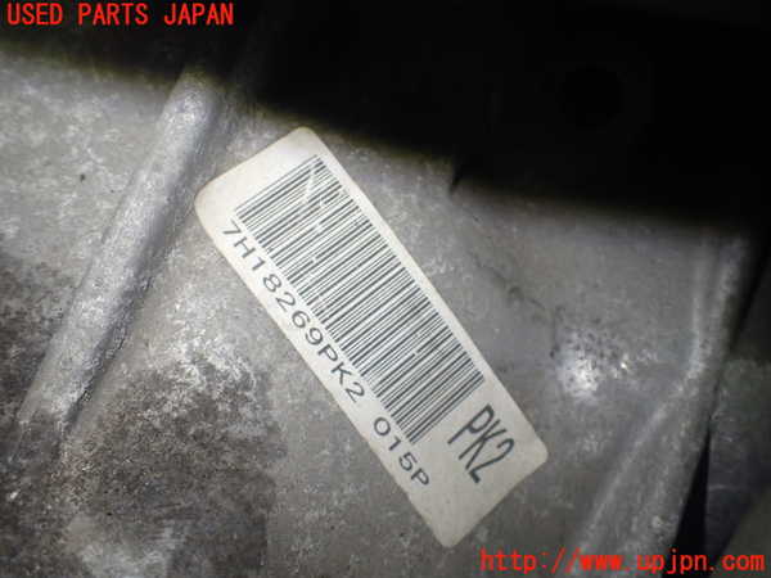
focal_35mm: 30
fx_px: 668
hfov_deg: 60.0
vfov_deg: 46.8
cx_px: 386
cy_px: 289
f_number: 2.3
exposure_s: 1/125
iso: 400
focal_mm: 5.4
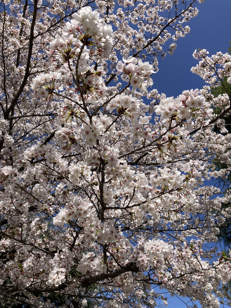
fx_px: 249
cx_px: 116
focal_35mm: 28
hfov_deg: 49.7
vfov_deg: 63.4
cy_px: 154
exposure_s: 1/3205
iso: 25
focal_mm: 3.99
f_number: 1.8
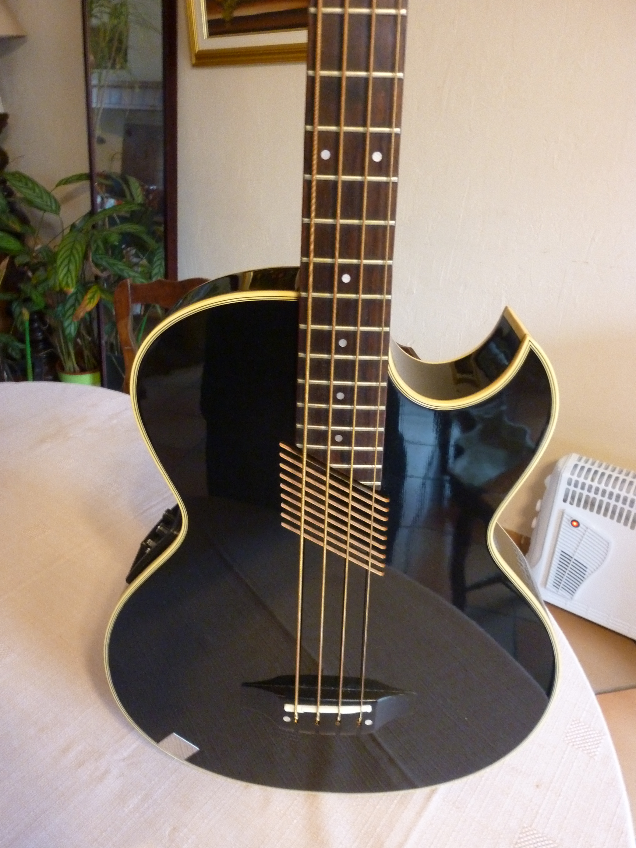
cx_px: 318
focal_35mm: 25
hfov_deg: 54.9
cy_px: 424
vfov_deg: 69.4
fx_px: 612
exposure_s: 1/8
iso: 400
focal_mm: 4.5
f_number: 3.3
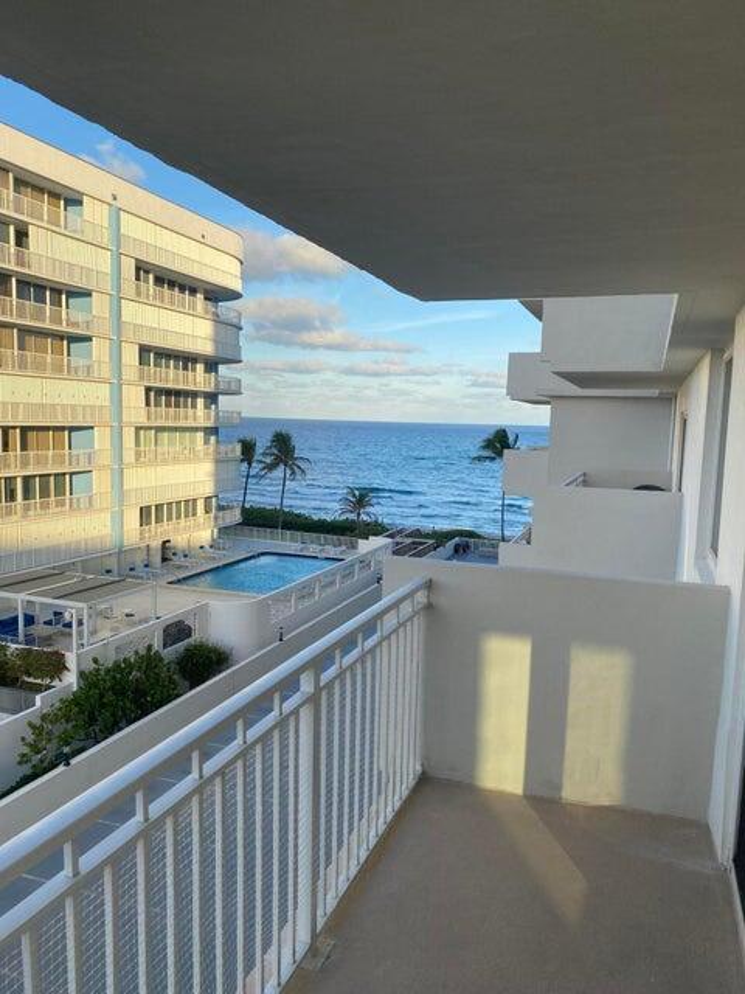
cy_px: 497
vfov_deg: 67.3
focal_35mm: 26
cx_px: 372
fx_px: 746
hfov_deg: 53.1
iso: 32
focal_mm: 4.25
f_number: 1.8
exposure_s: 1/1316
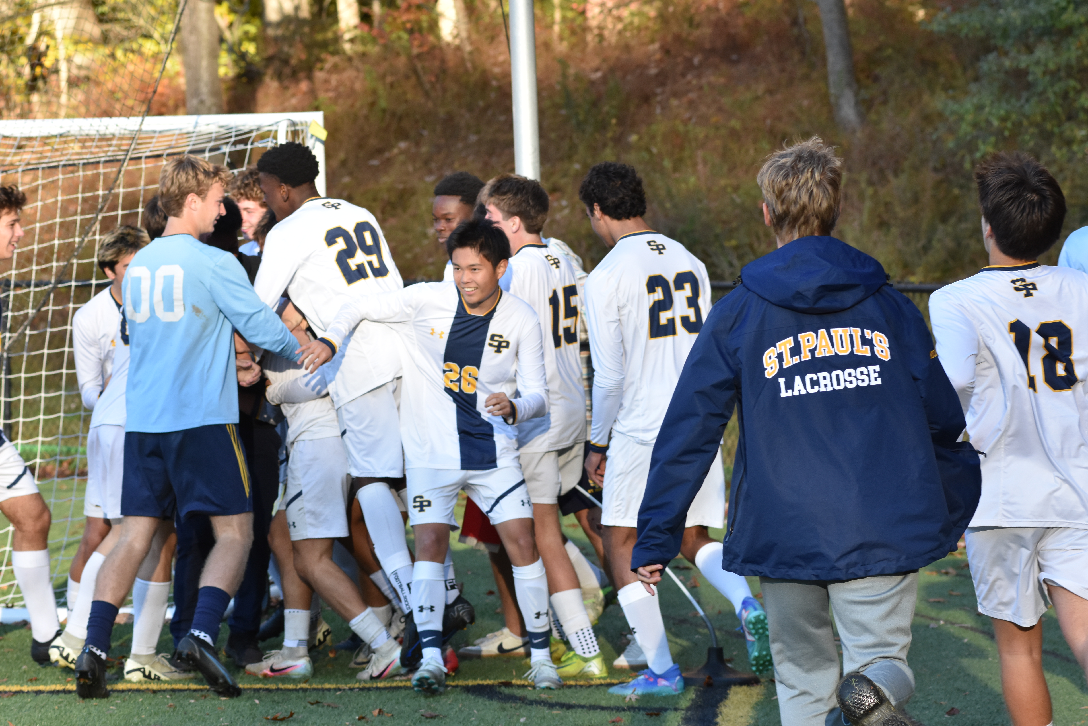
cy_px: 363
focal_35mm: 168
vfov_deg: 8.2
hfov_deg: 12.2
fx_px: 5077
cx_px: 544
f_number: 5.6
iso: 800
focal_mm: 112
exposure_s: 1/500
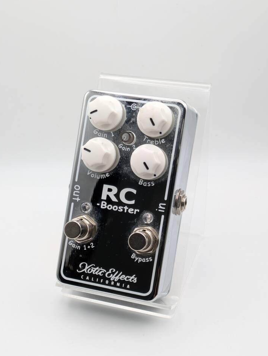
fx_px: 609
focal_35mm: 59
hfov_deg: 24.8
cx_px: 121
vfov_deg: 32.7
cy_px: 192
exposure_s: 1/130
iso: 55
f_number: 1.89
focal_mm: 5.43
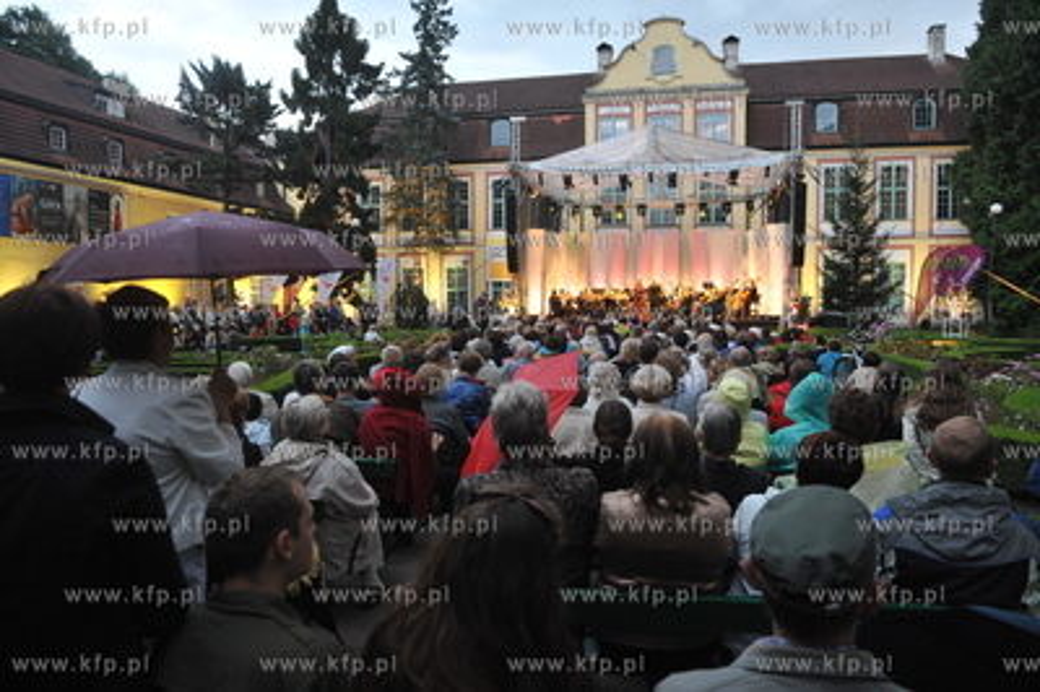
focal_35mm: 24
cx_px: 520
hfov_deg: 73.8
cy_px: 346
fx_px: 693
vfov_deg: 53.1
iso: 1600
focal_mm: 24
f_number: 5.6
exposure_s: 1/60
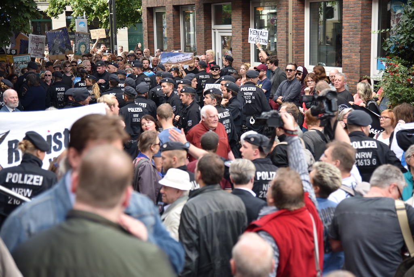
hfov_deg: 26.0
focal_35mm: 78
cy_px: 138
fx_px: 897
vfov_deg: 17.5
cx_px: 207
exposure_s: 1/250
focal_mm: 78
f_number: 4
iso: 400
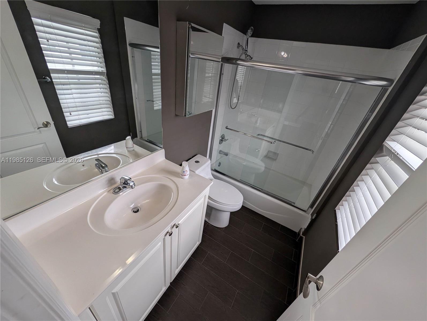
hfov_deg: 110.5
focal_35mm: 12
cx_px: 214
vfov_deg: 94.6
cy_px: 160
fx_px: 148
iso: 44
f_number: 1.7
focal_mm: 2.02
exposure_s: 1/128
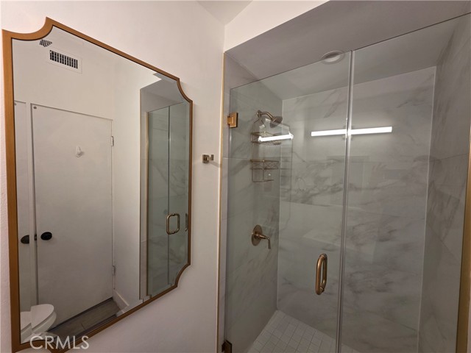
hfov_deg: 106.2
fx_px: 177
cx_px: 236
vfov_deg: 89.9
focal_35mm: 13
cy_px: 176
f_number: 1.9
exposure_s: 1/120
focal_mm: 2.2
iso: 160
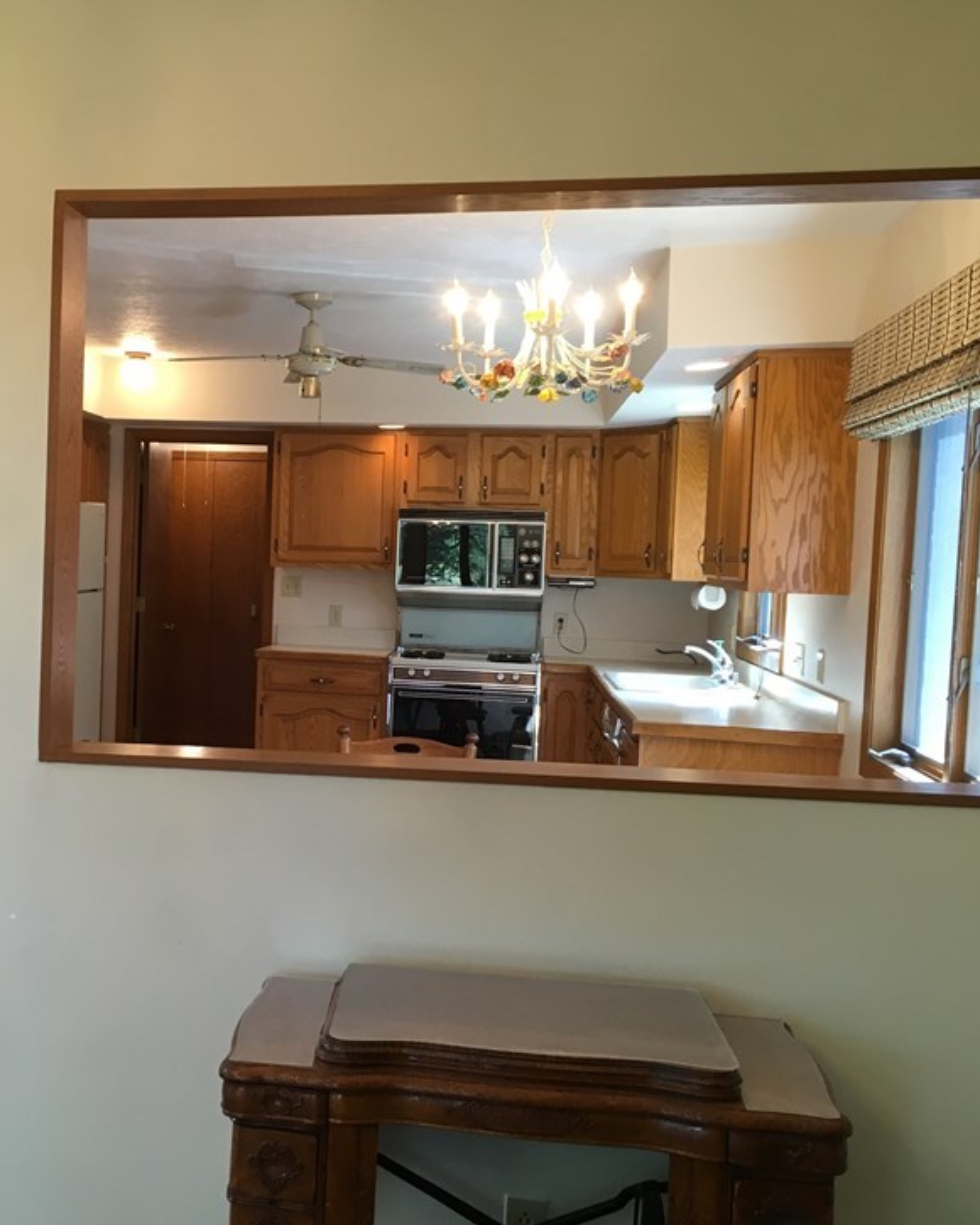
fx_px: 1450
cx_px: 231
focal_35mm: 40
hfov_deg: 36.4
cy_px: 612
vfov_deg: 45.8
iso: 50
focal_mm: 4.15
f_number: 2.2
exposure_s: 1/30
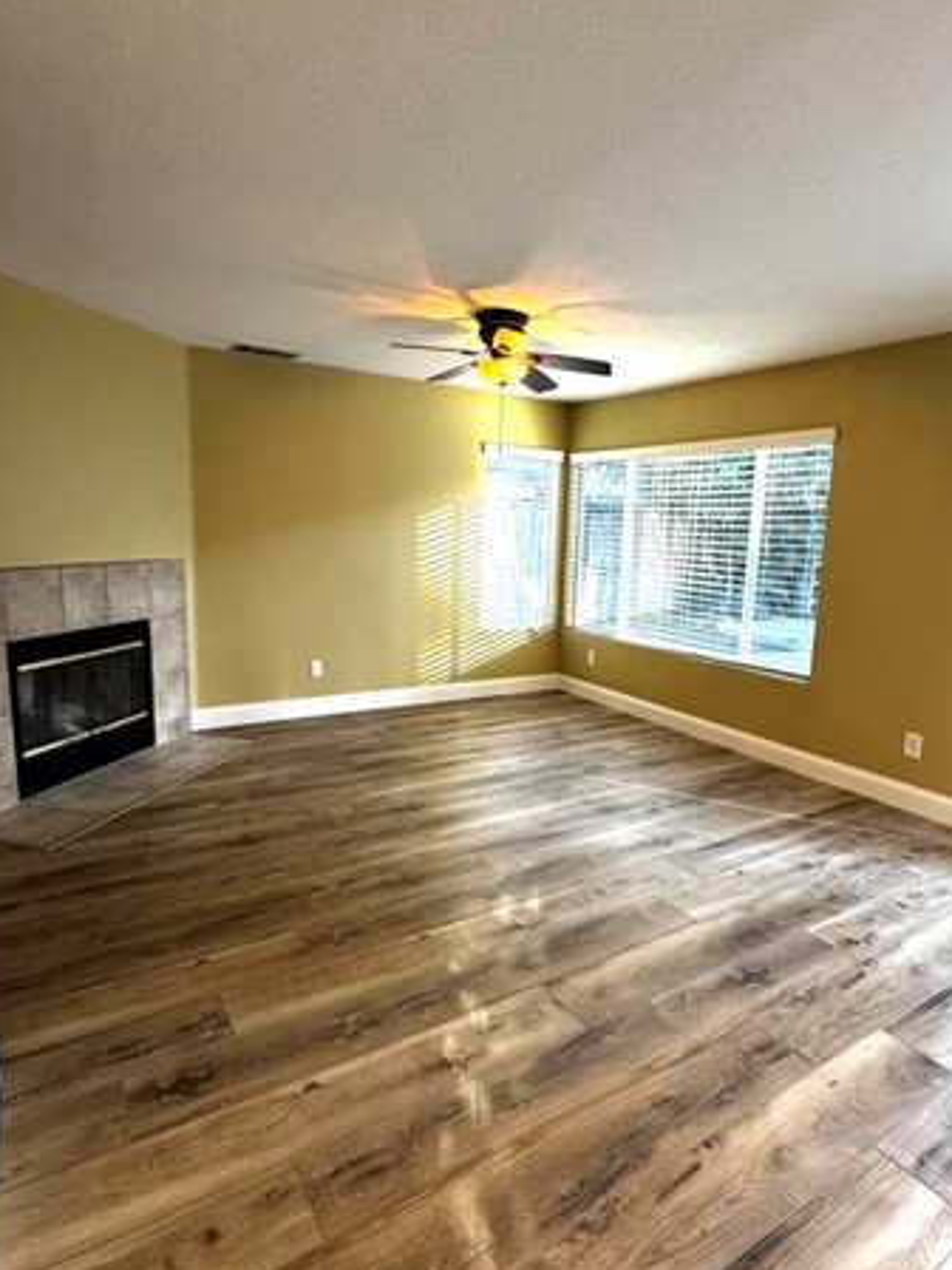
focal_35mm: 20
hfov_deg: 65.9
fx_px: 733
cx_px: 516
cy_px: 649
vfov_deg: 81.7
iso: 250
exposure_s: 1/60
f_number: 2.2
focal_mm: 2.22
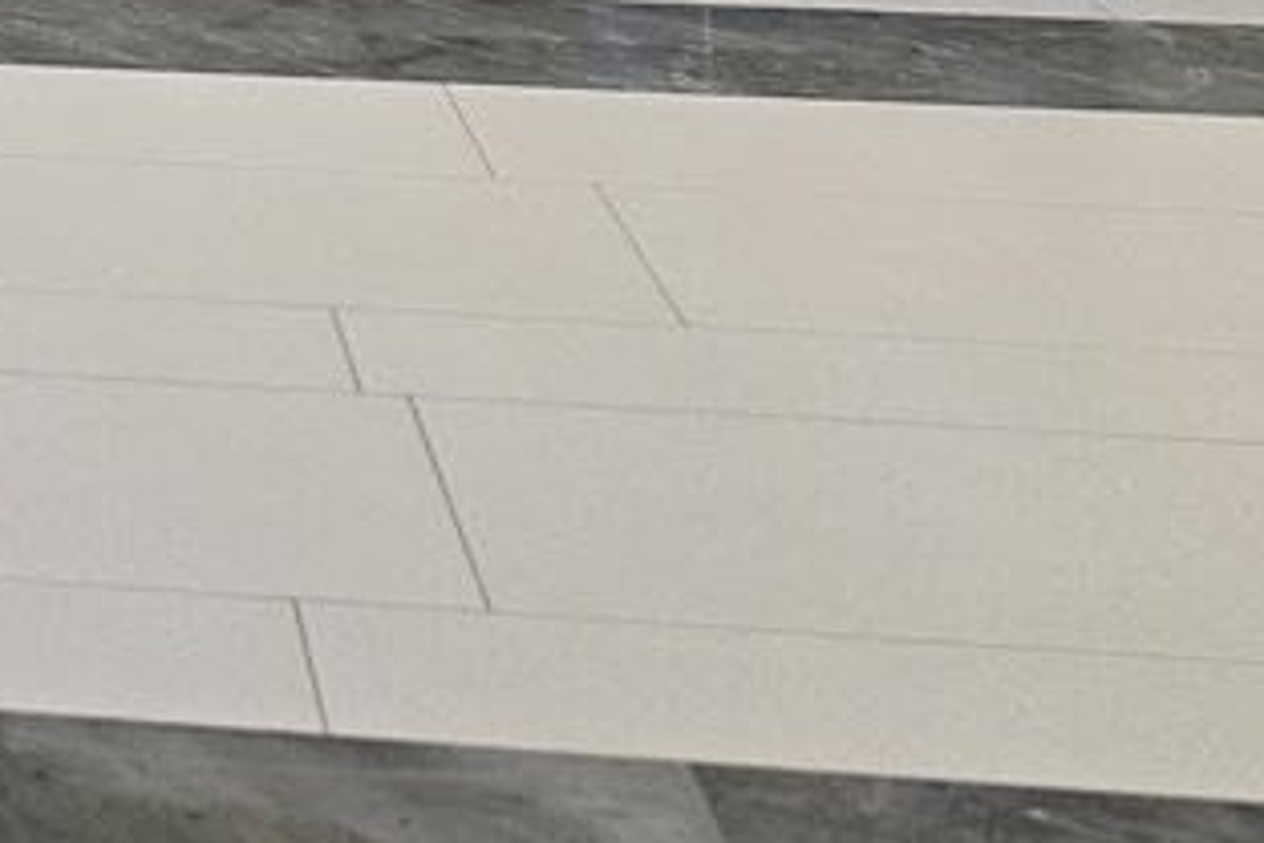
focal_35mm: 92
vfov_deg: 12.8
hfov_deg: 19.4
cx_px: -612
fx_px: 3230
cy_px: -892
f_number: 1.7
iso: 200
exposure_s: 1/100
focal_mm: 6.3
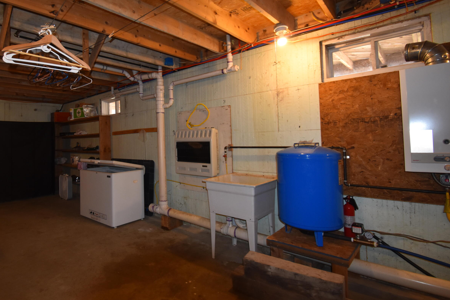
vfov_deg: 64.4
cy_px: 133
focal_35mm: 19
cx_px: 168
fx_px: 237
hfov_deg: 85.2
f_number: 4.5
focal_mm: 10
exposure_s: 1/80
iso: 800
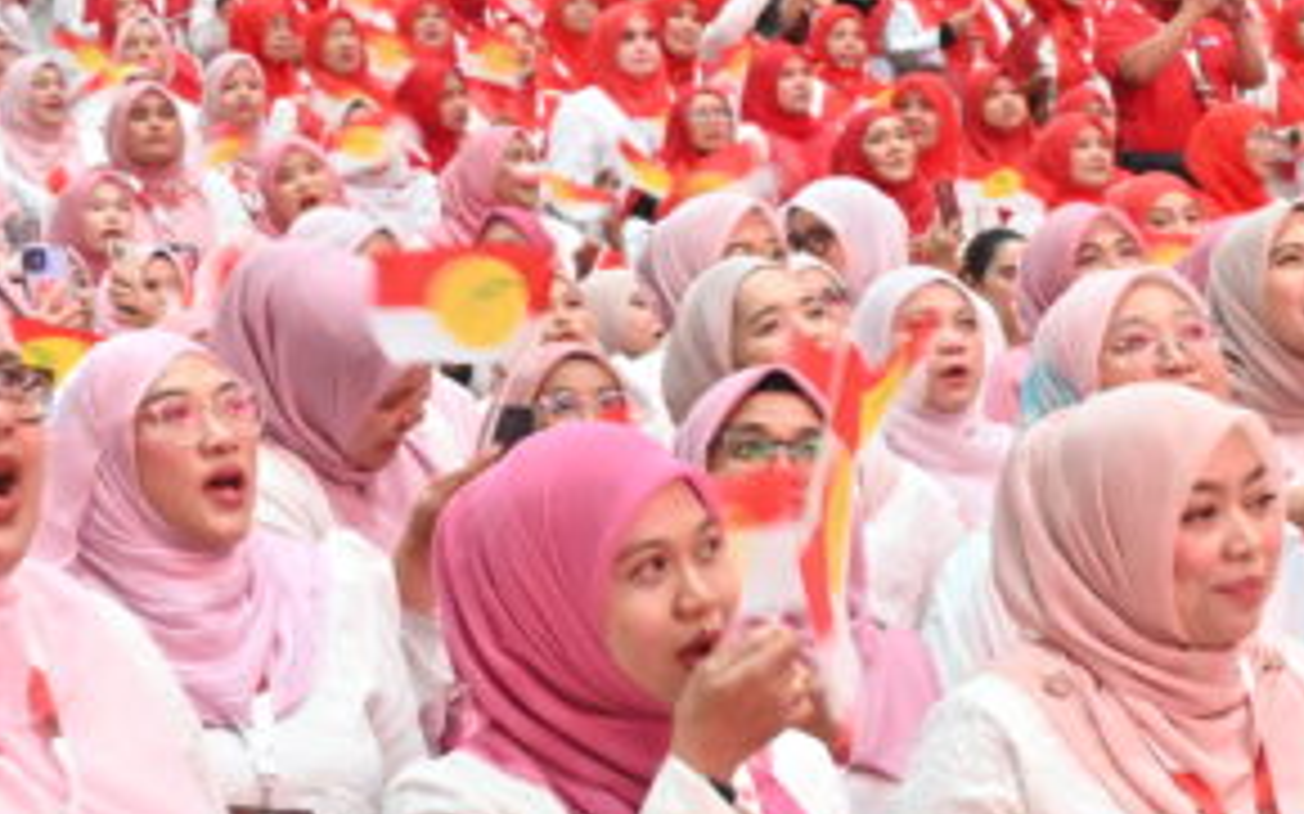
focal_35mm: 124
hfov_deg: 16.8
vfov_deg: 10.5
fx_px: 4405
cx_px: 454
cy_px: 198
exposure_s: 1/40
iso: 4000
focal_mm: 46
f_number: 10
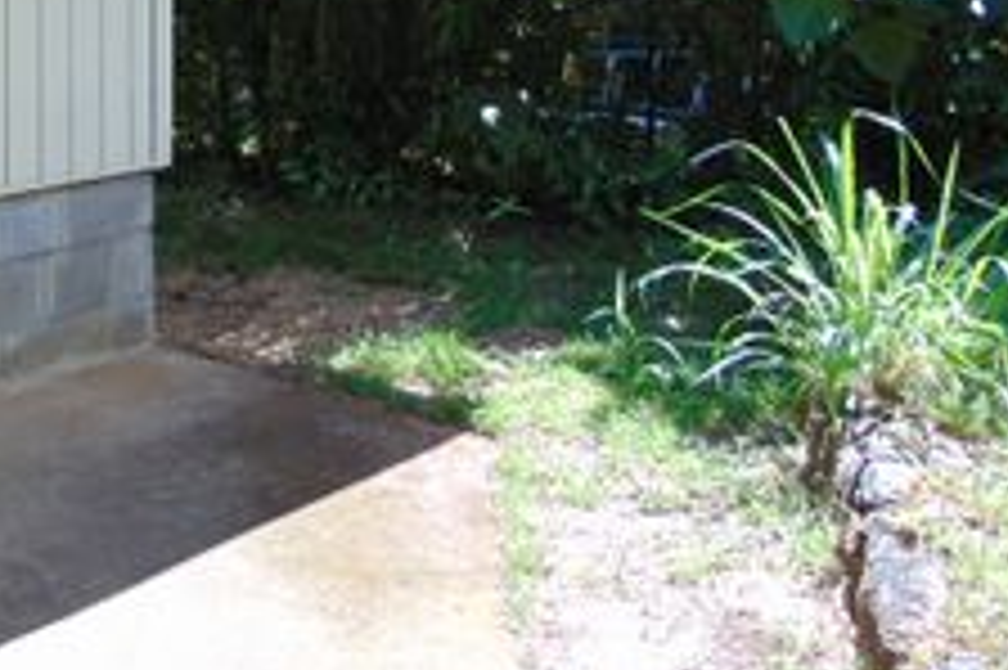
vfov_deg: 21.9
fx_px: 1623
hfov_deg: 32.2
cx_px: 36
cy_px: -88
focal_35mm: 58
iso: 80
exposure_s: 1/200
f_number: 3
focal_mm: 4.5
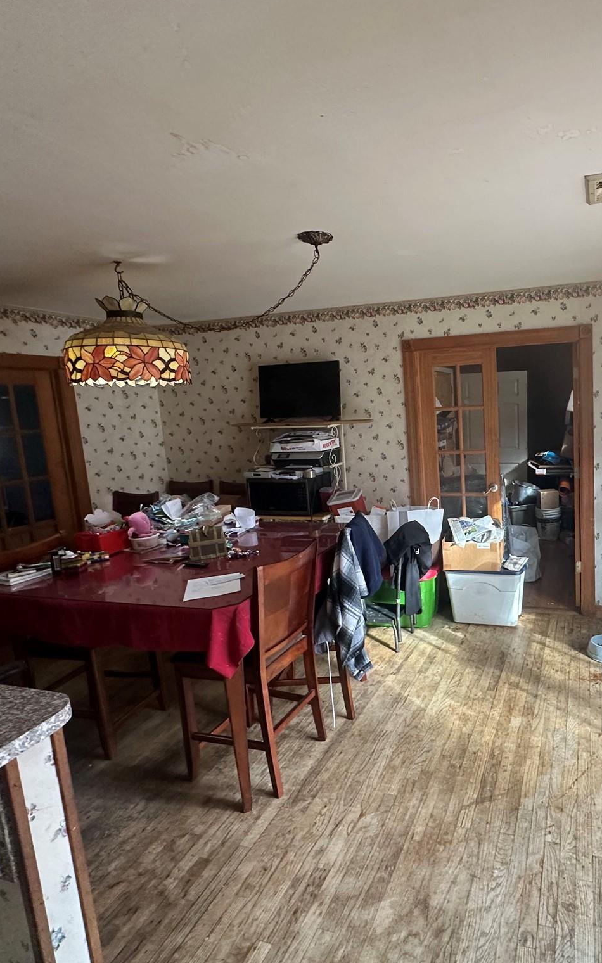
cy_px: 478
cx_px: 444
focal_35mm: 20
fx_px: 525
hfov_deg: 57.0
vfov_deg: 85.1
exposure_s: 1/99
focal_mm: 2.22
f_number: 2.2
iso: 320
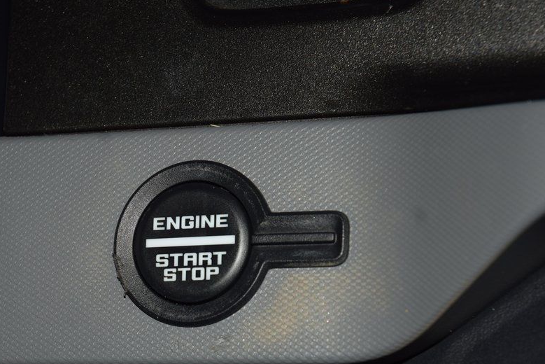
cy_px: 238
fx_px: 2090
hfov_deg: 14.8
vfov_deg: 9.9
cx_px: 192
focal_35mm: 138
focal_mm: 70
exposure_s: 1/125
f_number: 8
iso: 100
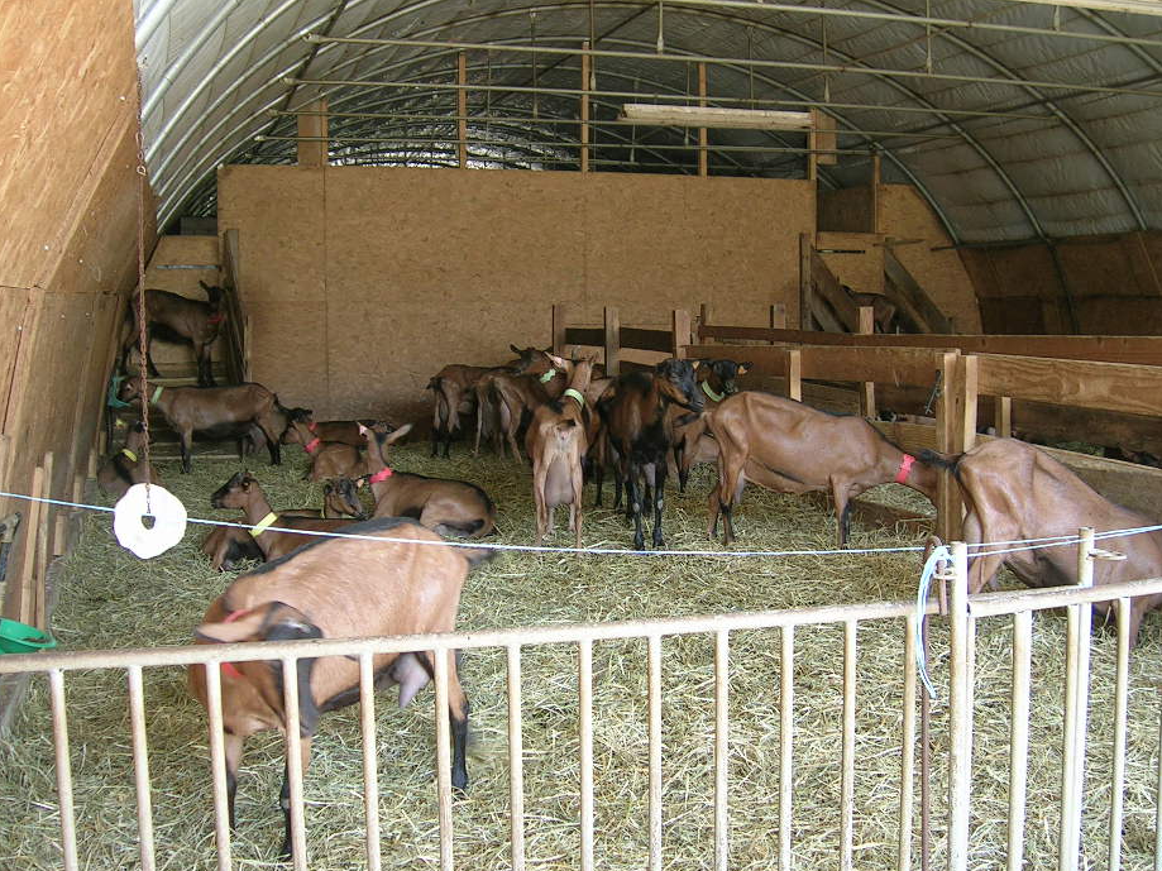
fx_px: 1309
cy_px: 432
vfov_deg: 36.8
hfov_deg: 47.9
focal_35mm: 39
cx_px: 602
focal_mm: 5.4
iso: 50
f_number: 2.8
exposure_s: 1/30.8
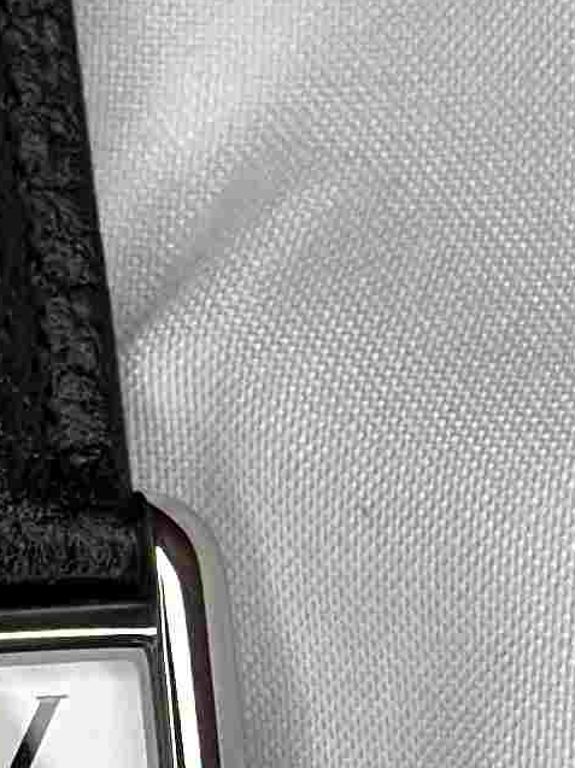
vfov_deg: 6.4
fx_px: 6740
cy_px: 1221
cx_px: 70
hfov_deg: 4.9
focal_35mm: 304
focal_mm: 6.86
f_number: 1.78
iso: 80
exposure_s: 1/1242
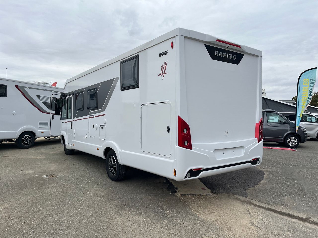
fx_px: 239
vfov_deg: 53.1
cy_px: 119
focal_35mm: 26
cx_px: 159
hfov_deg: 67.3
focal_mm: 5.1
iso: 50
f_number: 1.6
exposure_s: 1/928
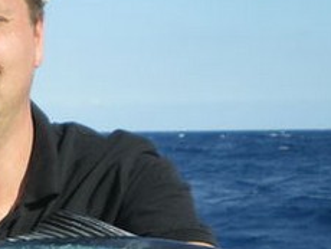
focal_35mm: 145
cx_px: -72
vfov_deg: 10.2
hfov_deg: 13.2
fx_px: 1388
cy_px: 258
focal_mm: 9.3
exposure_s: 1/500
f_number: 3.9
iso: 50
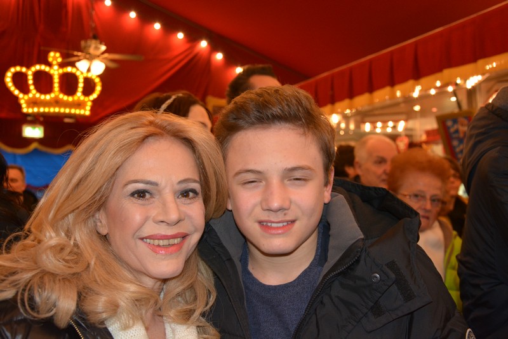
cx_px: 254
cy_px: 170
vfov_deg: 31.9
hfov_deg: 46.4
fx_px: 593
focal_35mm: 42
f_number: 4
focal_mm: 28
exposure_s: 1/60
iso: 1400
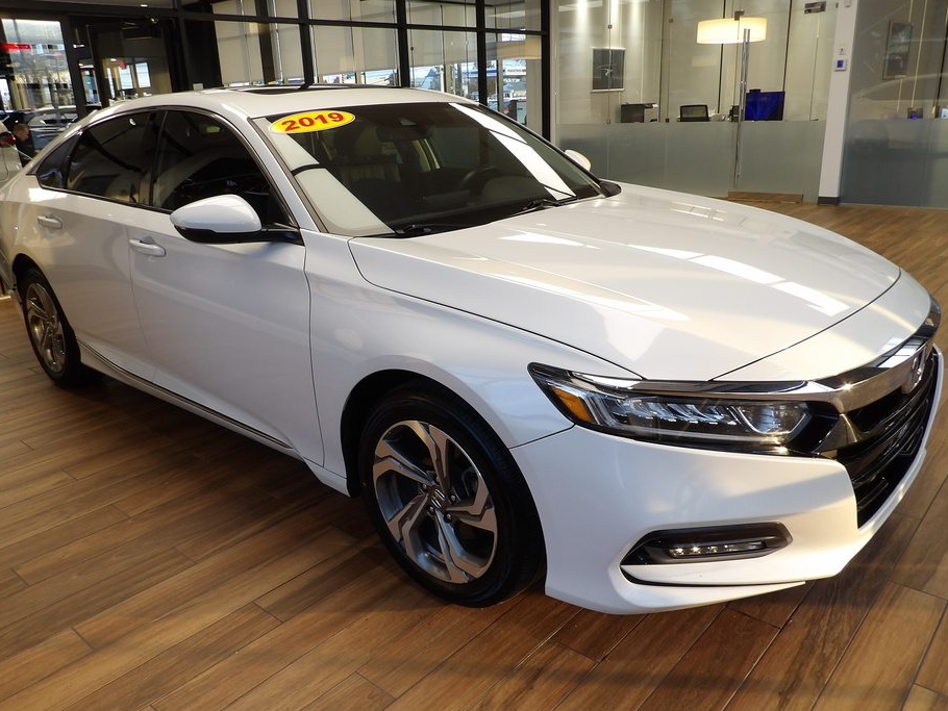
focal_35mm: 27
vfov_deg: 51.4
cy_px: 363
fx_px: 740
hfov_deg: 65.3
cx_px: 460
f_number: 3.2
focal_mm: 4.3
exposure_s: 1/47
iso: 100
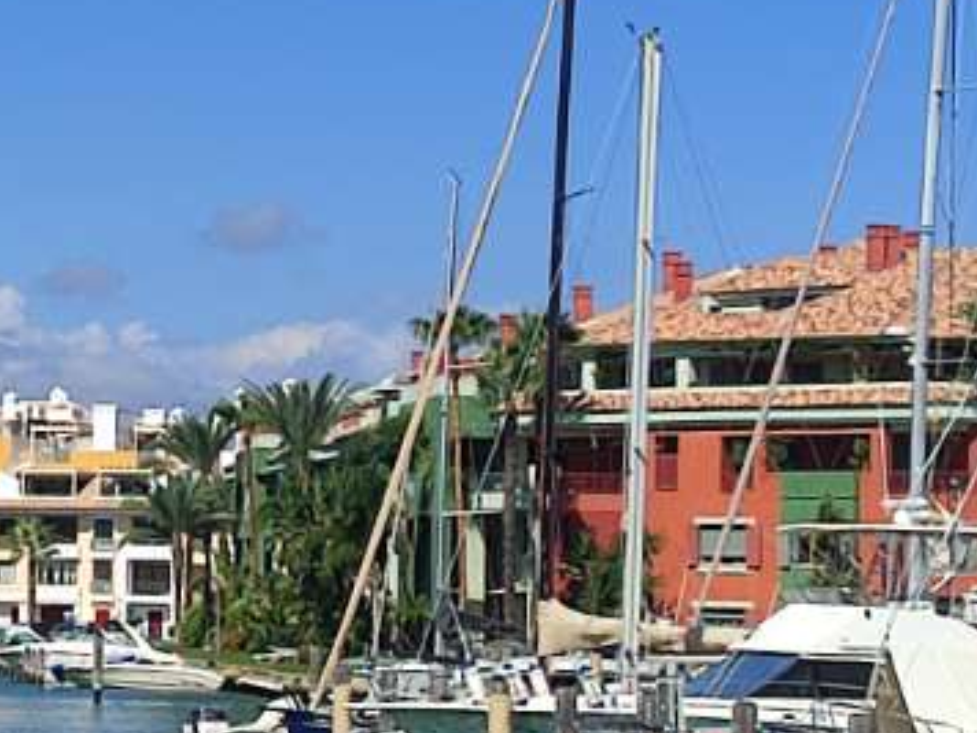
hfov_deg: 18.8
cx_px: -74
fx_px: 2851
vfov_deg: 14.6
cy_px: 320
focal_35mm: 101
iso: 50
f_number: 1.89
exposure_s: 1/1108
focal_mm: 5.89
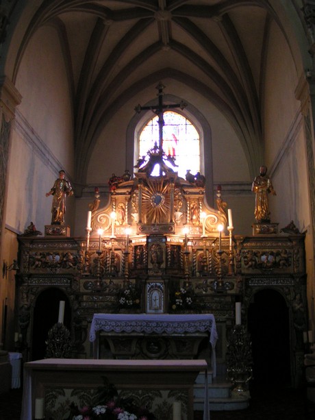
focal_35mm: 38
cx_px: 158
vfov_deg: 49.0
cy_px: 210
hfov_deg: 37.7
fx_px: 461
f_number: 2.8
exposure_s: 1/8
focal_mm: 5.8
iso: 200
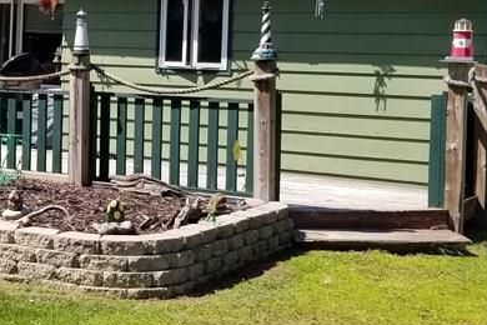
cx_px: 59
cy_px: 50
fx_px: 960
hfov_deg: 27.5
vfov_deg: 18.9
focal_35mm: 71
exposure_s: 1/1712
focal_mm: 4.25
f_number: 1.7
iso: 50
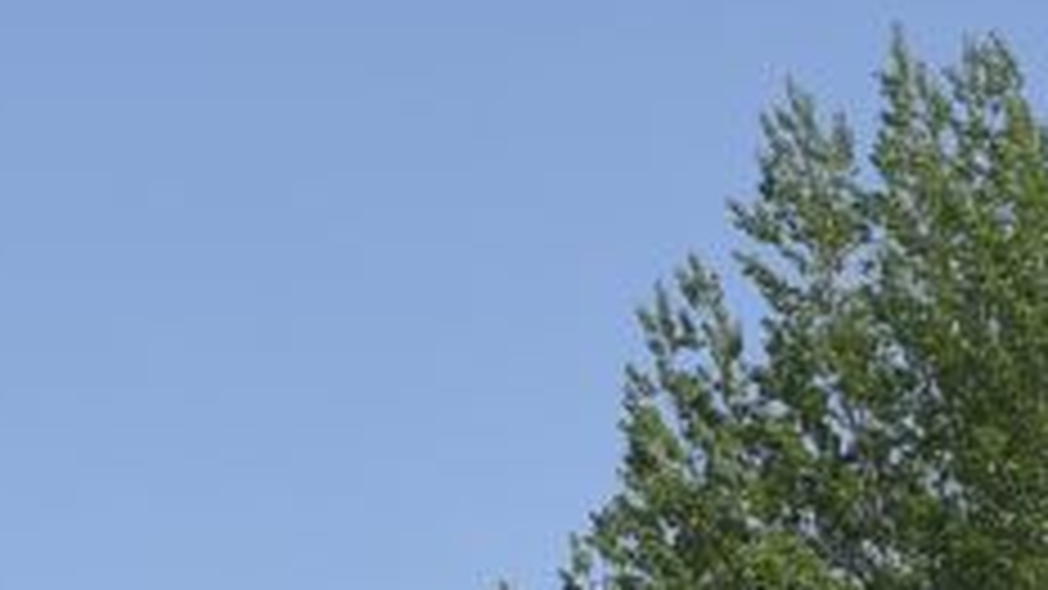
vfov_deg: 3.7
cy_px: 1835
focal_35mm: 322
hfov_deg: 6.6
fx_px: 8947
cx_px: -814
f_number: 8
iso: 160
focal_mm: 55
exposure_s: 1/500
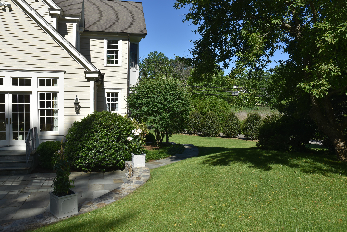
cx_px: 174
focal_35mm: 27
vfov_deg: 47.9
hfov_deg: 67.4
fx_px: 260
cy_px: 116
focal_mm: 18
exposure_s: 1/250
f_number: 9
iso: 100
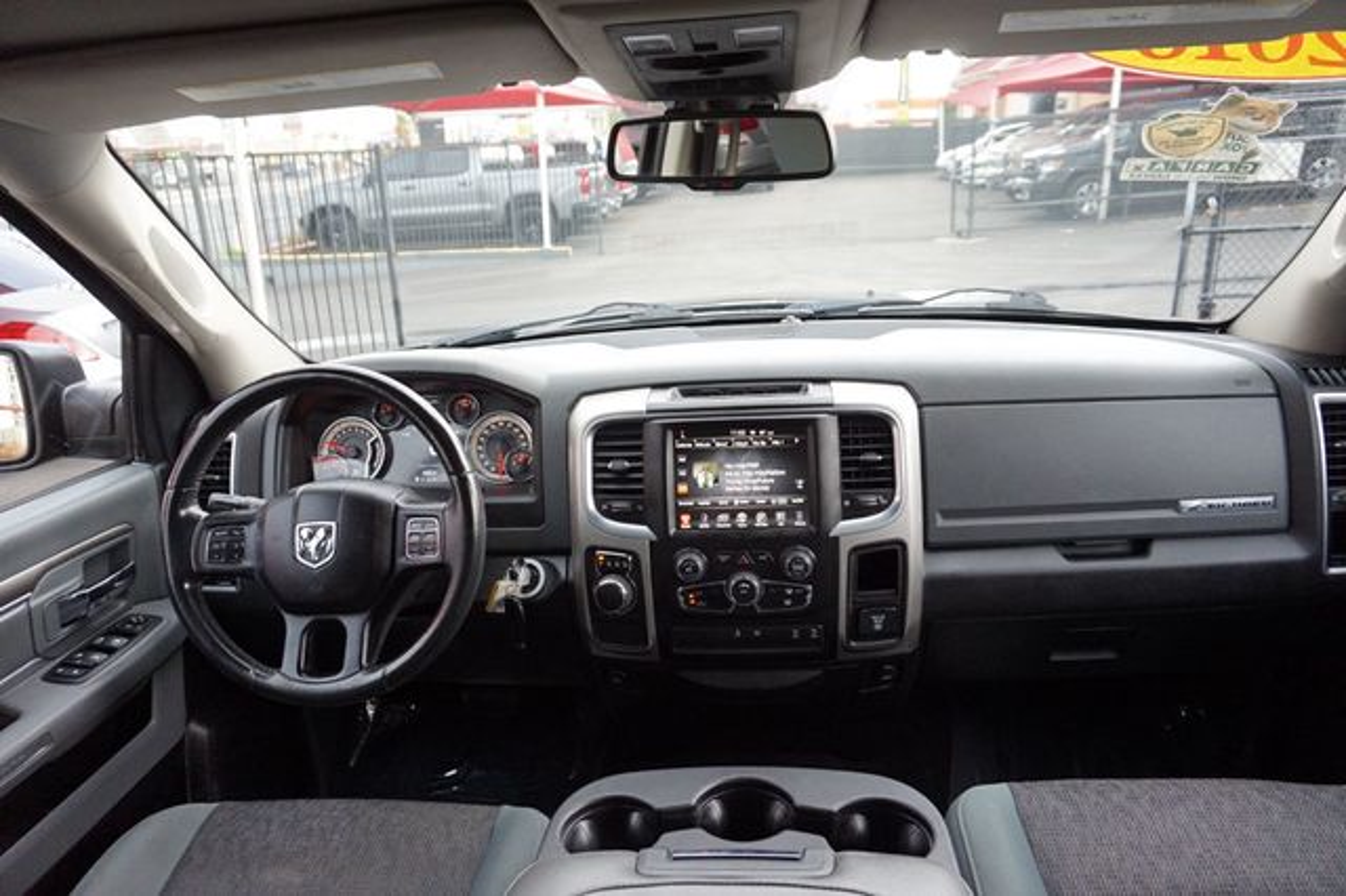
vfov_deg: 53.1
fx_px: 897
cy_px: 448
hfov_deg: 73.8
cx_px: 673
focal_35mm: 24
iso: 1000
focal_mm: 16
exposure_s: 1/160
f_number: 4
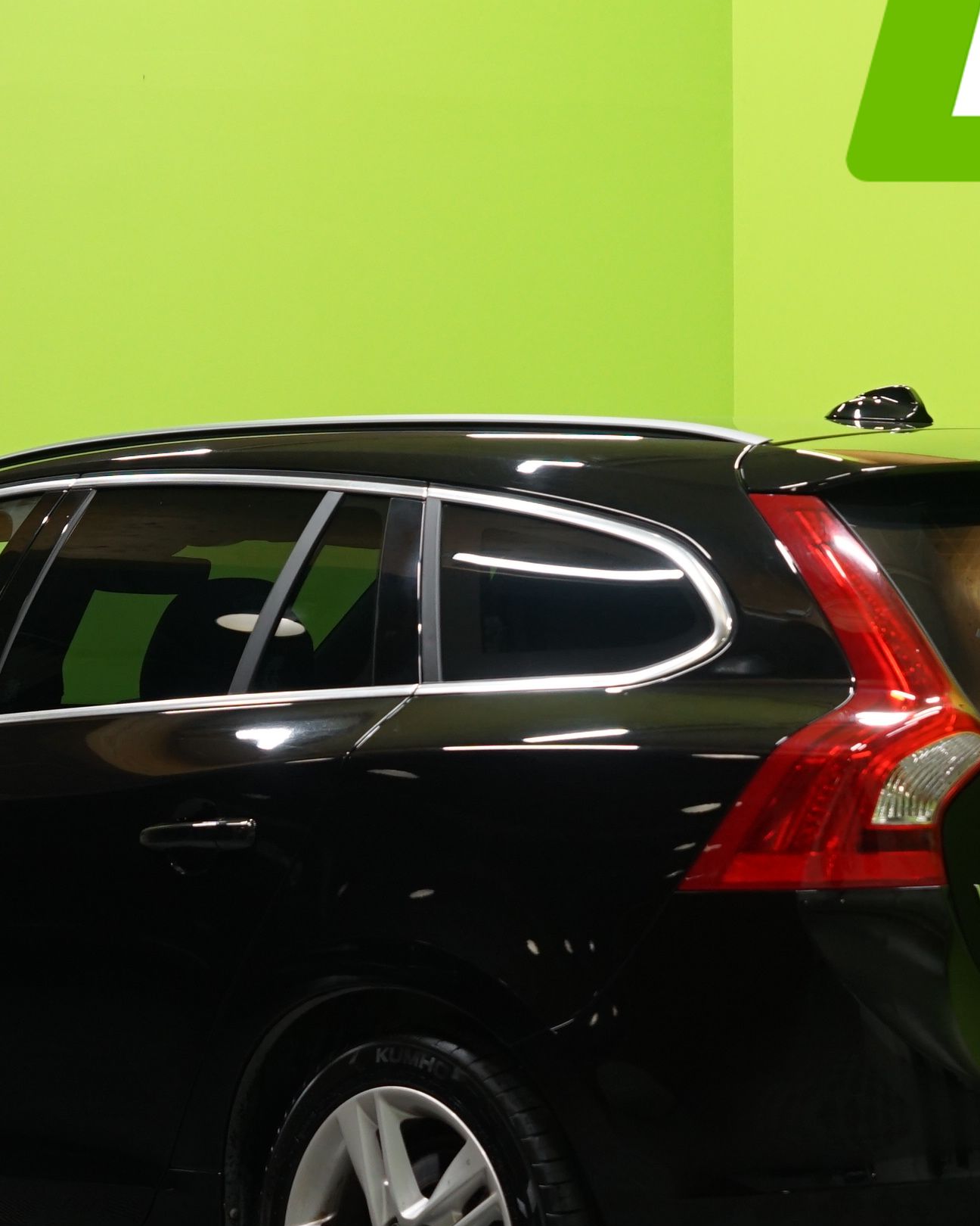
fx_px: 4133
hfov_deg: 13.5
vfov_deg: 16.8
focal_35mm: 114
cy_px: 823
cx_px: 472
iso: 800
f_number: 5
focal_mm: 50
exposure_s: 1/20
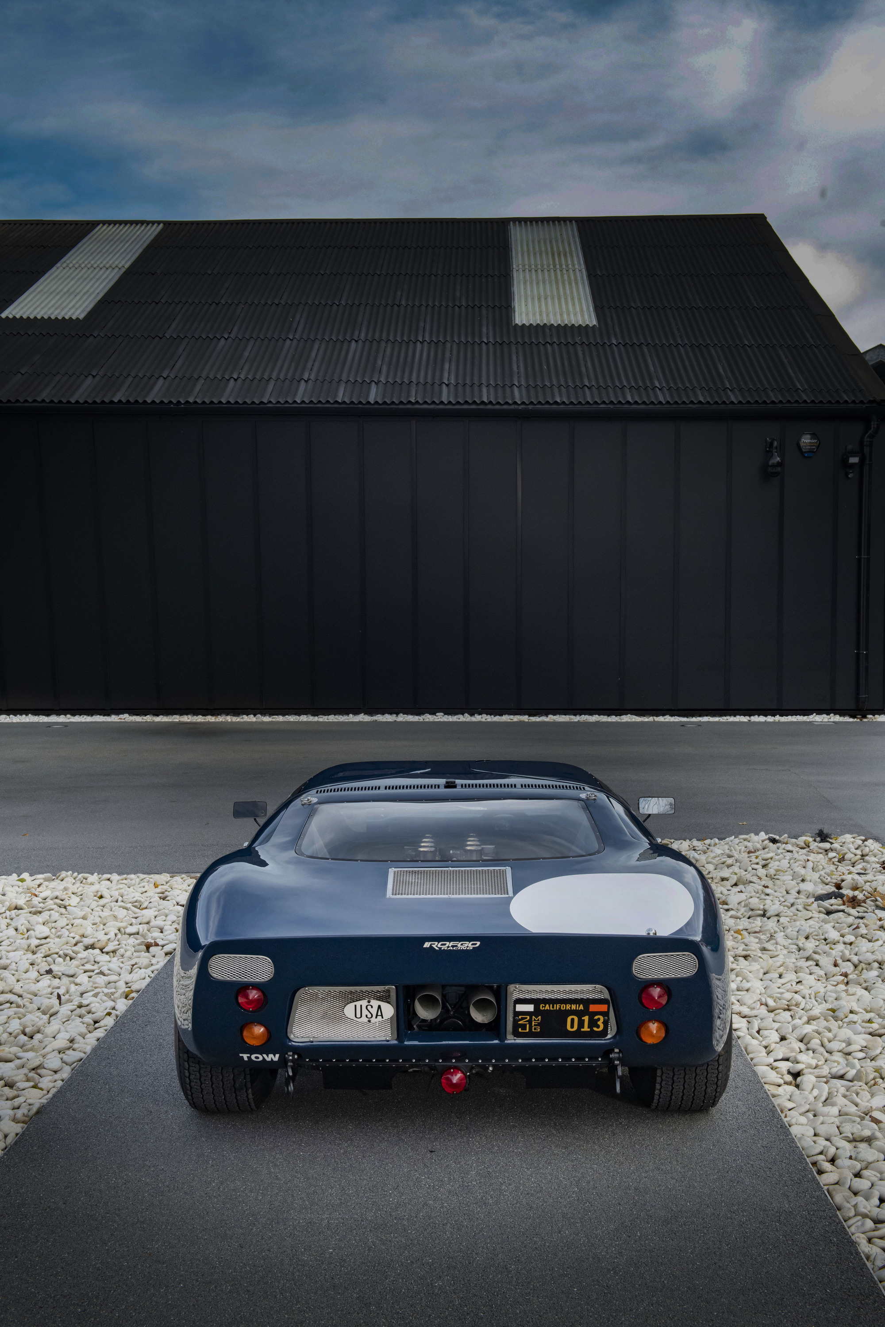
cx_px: 442
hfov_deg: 31.9
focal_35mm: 42
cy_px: 664
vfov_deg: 46.4
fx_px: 1549
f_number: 8
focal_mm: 42
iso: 1000
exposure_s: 1/250
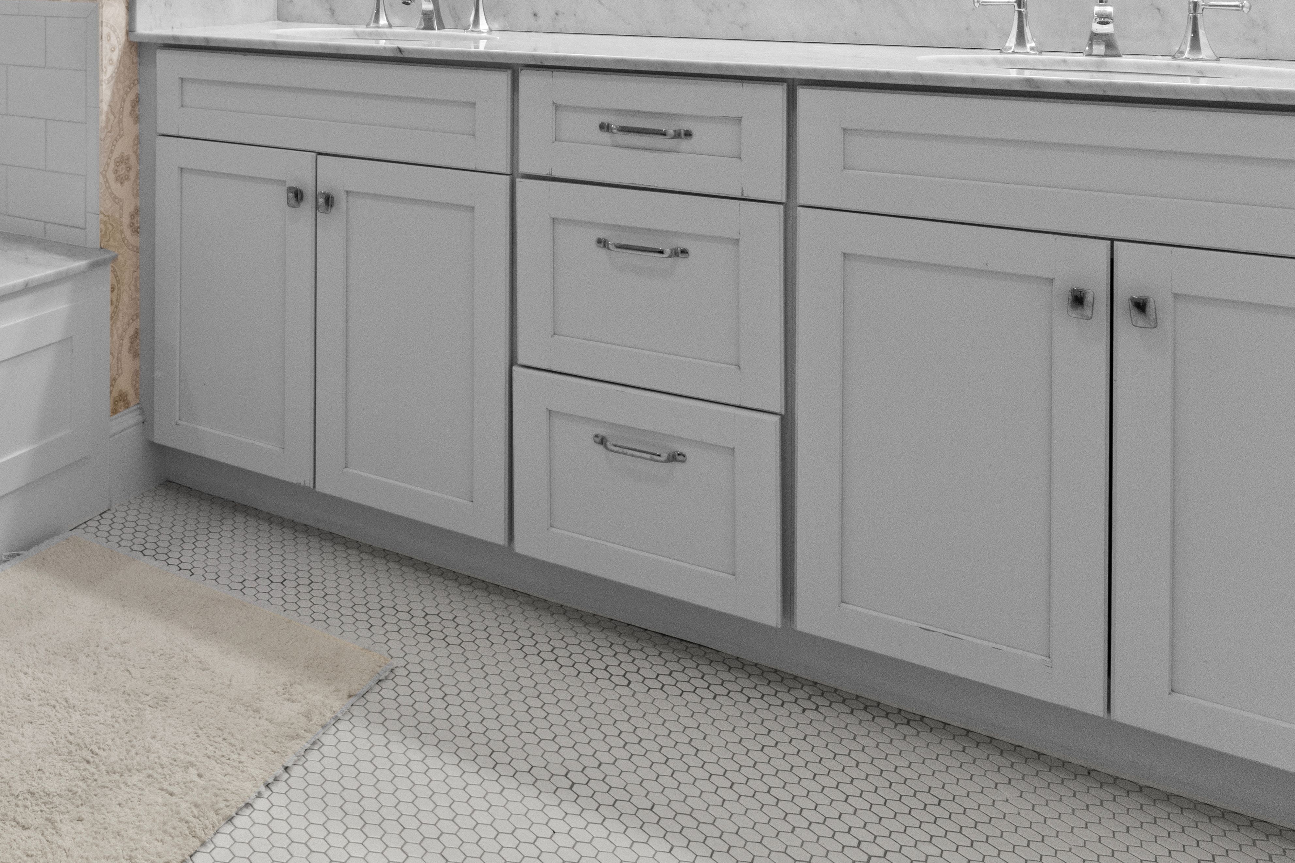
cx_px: 21
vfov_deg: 32.9
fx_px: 1304
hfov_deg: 45.3
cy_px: -43
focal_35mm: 36
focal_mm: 15.1
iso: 1600
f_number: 11
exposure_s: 1/13
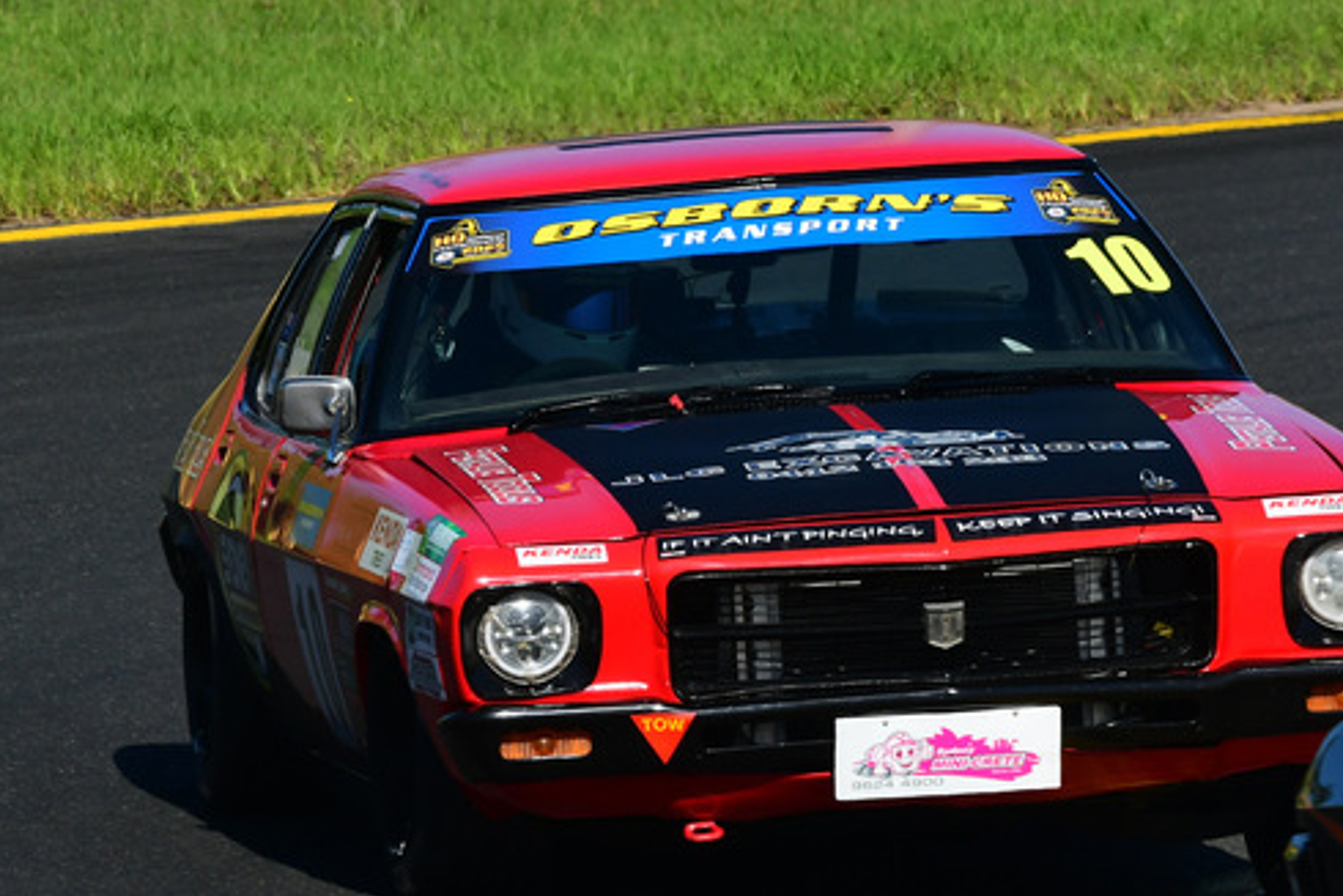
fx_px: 28322
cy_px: 334
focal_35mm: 759
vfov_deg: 1.8
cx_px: 1025
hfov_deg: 2.7
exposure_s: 1/640
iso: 400
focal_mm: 310
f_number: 13
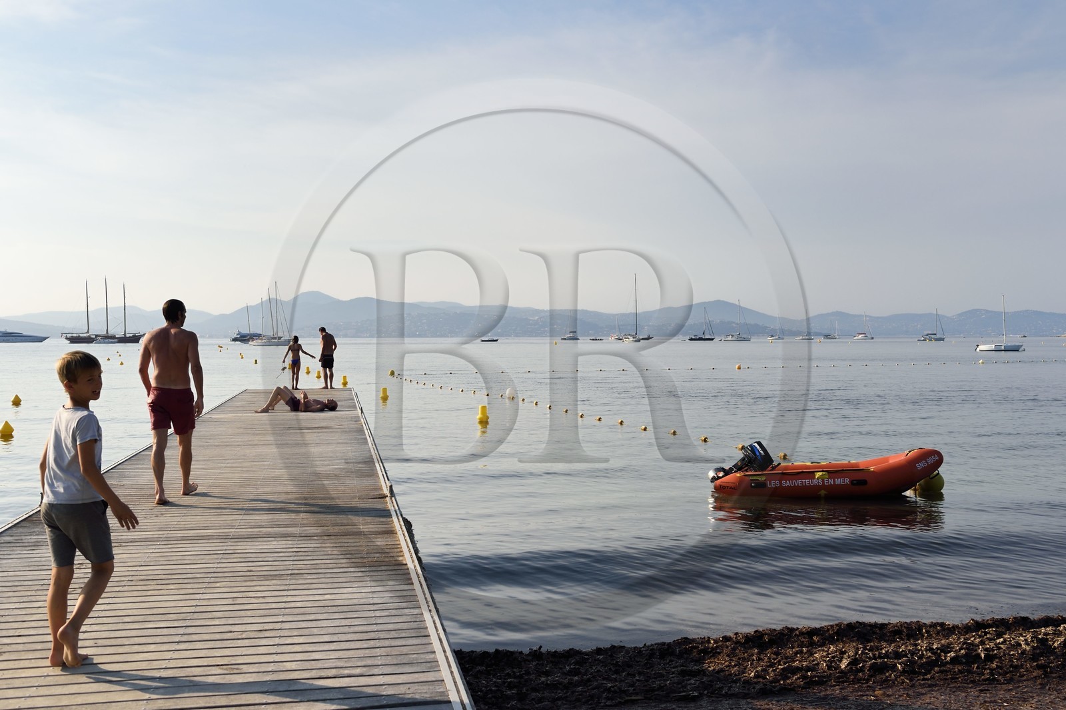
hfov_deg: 50.7
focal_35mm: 38
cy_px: 355
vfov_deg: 35.0
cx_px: 533
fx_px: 1125
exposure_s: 1/640
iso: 200
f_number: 9
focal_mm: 38
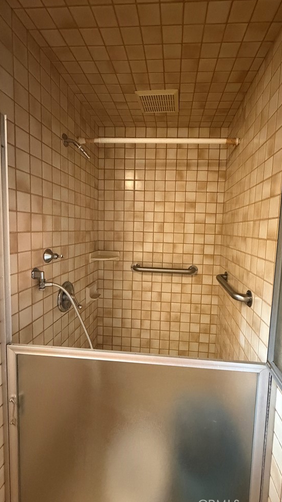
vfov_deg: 99.4
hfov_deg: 66.8
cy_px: 248
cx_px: 159
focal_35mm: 16
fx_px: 213
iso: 1250
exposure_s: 1/60
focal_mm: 2.22
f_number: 2.2
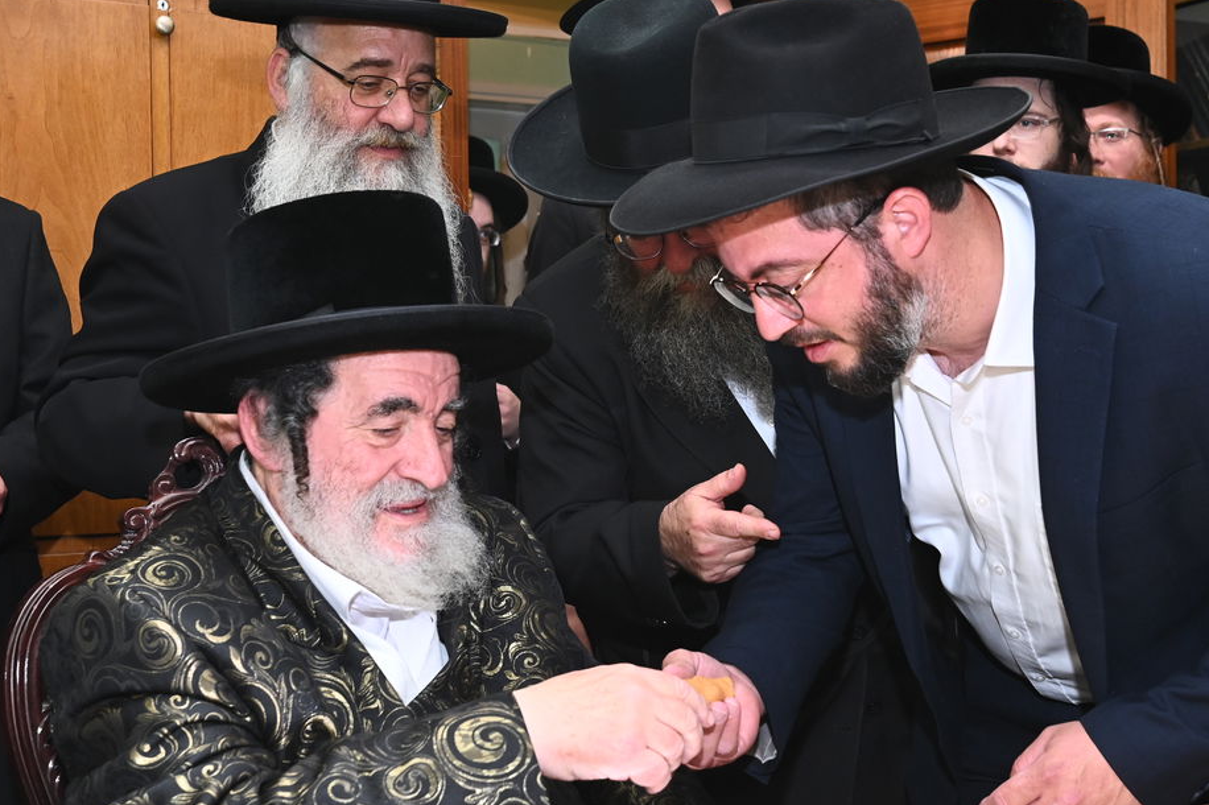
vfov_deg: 24.6
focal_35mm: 55
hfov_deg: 36.2
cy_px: 409
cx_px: 678
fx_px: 1846
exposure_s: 1/200
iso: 1250
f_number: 6.3
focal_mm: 36
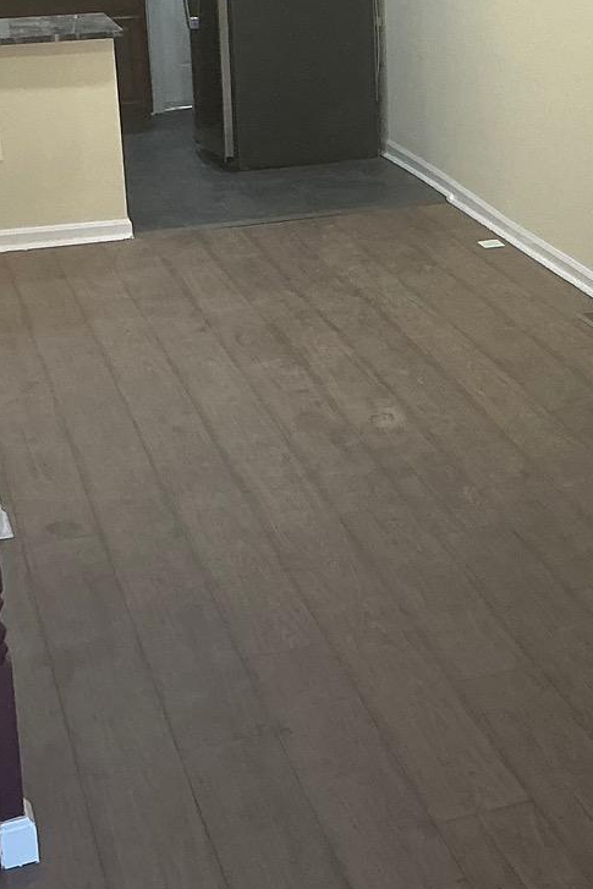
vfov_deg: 24.2
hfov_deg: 15.5
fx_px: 2025
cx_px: 857
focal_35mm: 82
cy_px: 121
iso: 64
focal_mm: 3
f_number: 1.8
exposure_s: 1/60
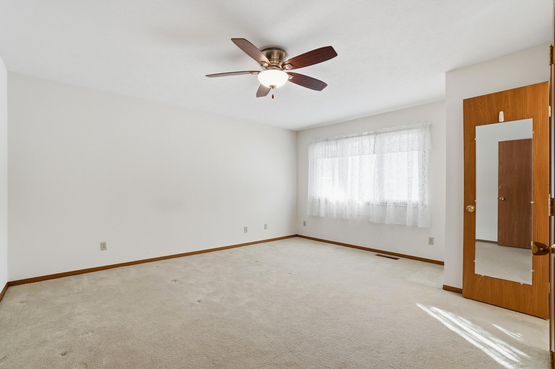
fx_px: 231
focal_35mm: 15
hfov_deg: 100.4
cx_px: 278
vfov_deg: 77.2
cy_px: 184
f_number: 4
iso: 100
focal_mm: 10
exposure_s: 1/400
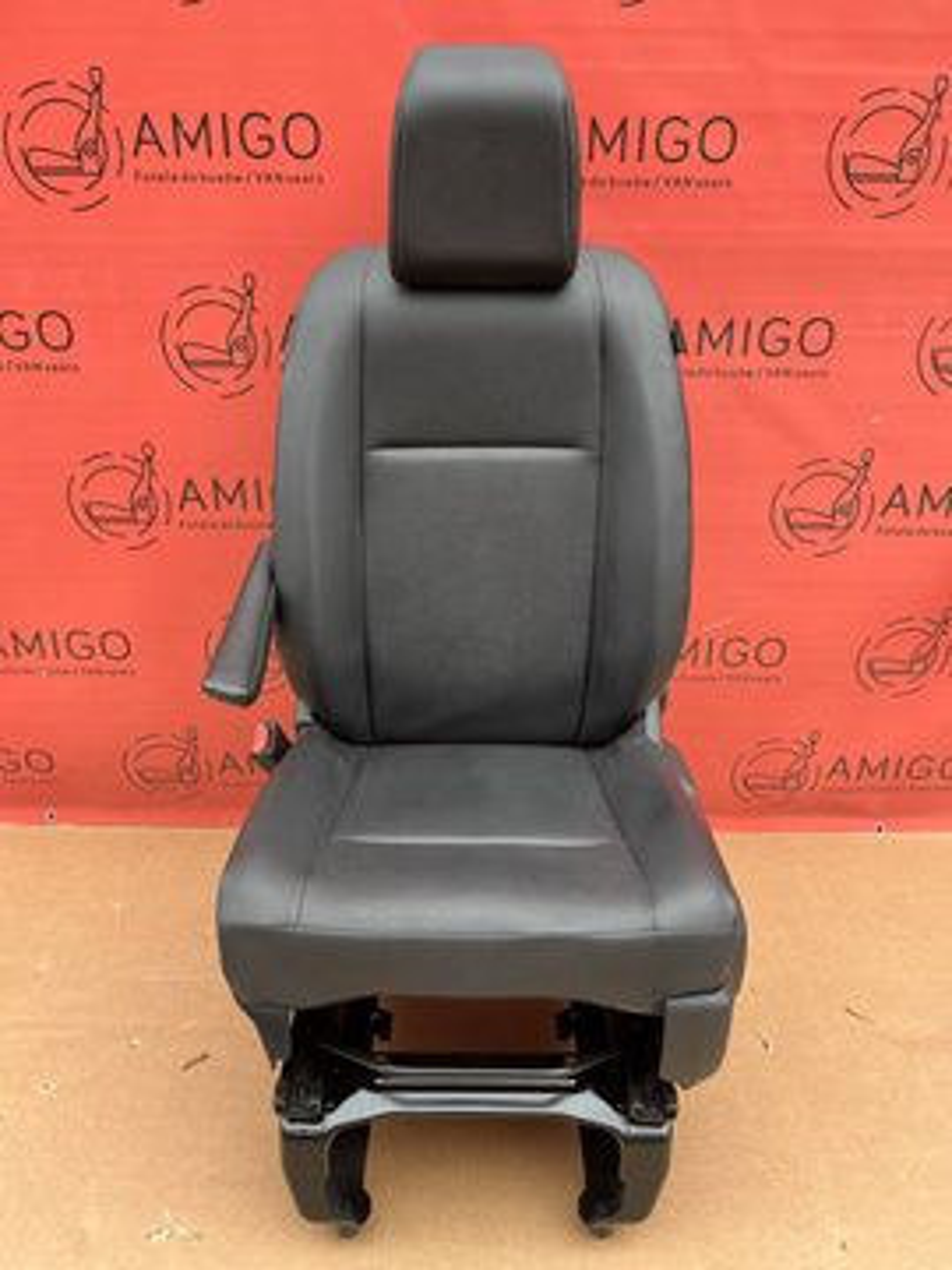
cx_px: 476
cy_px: 635
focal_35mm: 26
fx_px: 953
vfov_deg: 67.3
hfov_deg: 53.1
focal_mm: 5.1
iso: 40
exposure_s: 1/122
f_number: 1.6
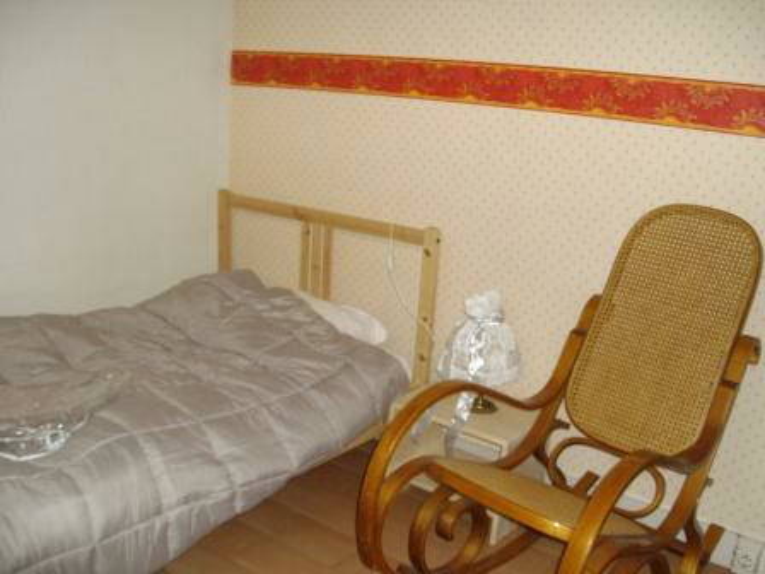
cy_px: 287
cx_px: 382
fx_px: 796
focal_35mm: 36
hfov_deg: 51.4
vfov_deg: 39.7
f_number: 2.7
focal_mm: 6
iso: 160
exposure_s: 1/50
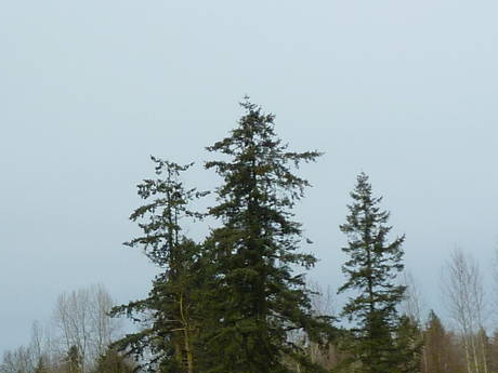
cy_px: 276
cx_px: -44
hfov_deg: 21.4
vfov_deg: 16.9
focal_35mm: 87
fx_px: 1252
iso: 80
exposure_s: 1/500
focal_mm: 4.1
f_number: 4.5
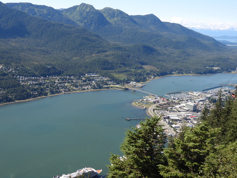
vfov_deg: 30.9
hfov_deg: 40.4
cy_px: 89
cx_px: 118
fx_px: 322
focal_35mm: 47
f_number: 3.2
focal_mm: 8.4
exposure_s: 1/800
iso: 100
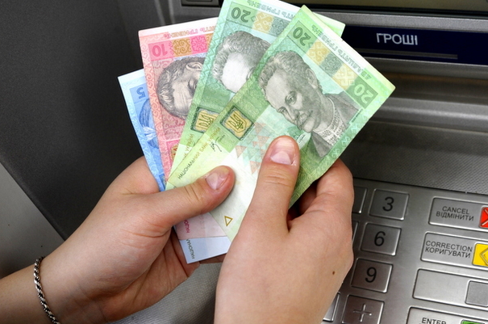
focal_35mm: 37
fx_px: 501
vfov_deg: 35.8
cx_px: 246
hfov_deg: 52.0
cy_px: 164
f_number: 6.3
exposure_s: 1/320
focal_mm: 35
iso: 500
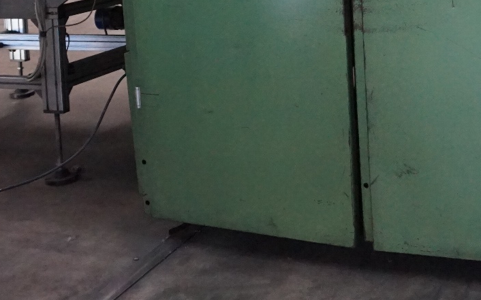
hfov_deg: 29.7
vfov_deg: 18.3
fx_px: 878
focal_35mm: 67
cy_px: -71
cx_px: 409
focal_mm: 16
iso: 3200
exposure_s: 1/60
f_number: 3.5
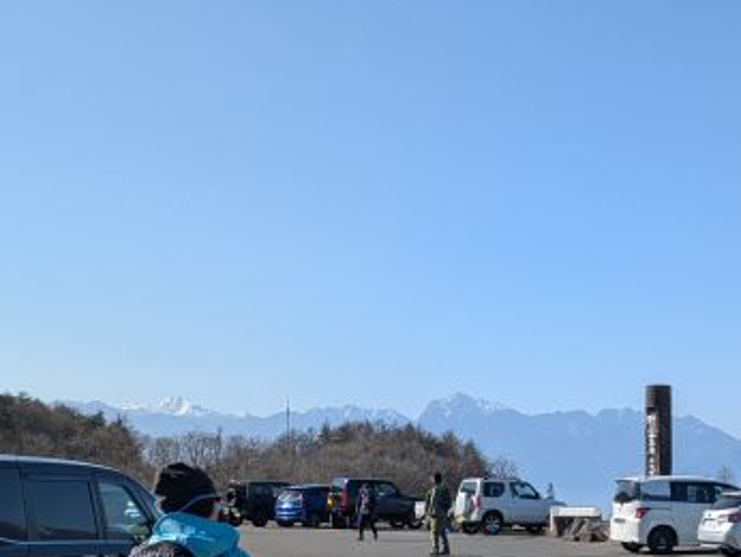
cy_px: 469
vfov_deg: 22.2
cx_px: 538
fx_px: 1392
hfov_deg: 29.4
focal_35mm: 65
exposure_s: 1/2294
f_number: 1.89
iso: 49
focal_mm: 5.43
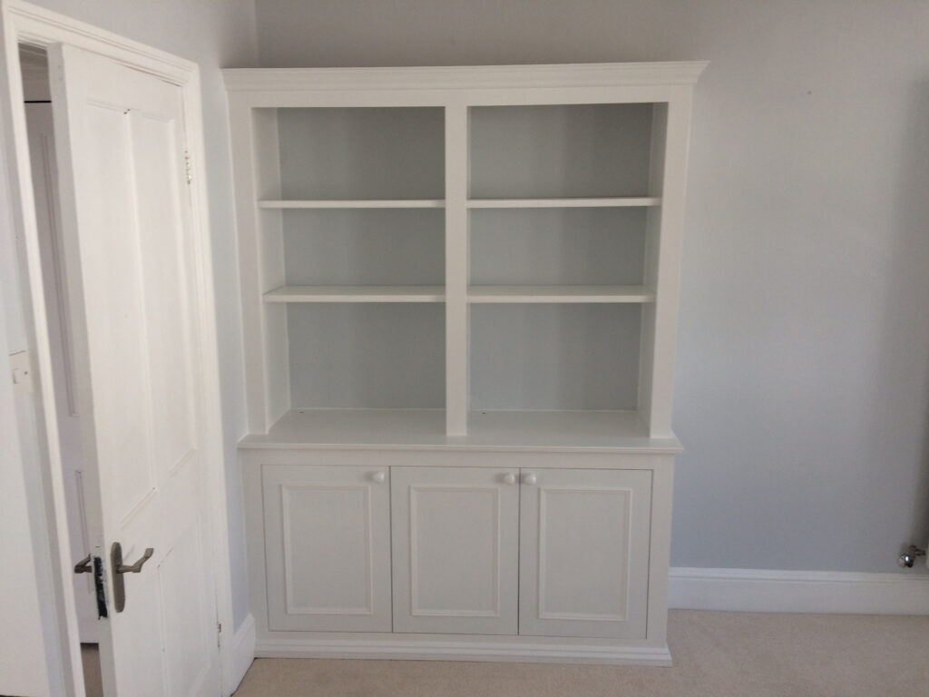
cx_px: 464
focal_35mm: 29
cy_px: 348
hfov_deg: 61.7
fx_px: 778
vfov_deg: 48.2
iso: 32
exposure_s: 1/103
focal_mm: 4.15
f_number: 2.2
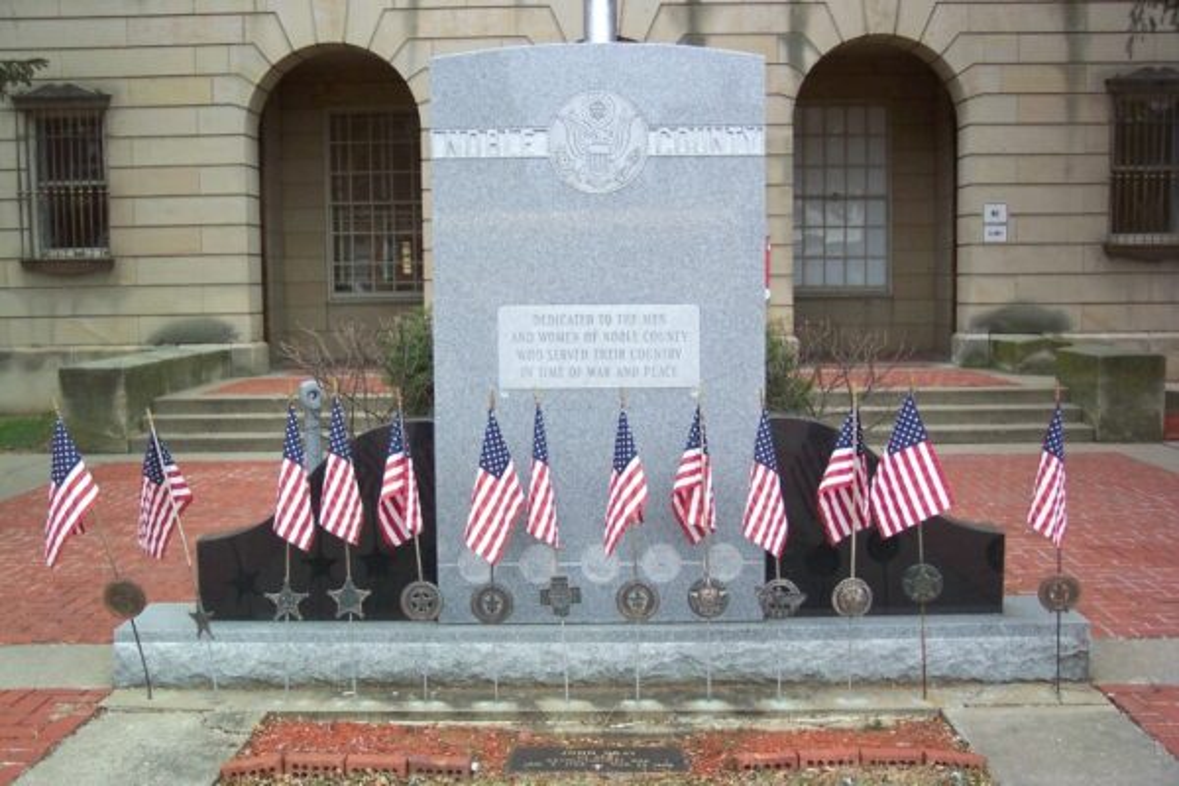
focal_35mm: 38
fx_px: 1244
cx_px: 590
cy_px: 393
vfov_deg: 35.1
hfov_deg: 50.7
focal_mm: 8
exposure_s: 1/250
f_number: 2.8
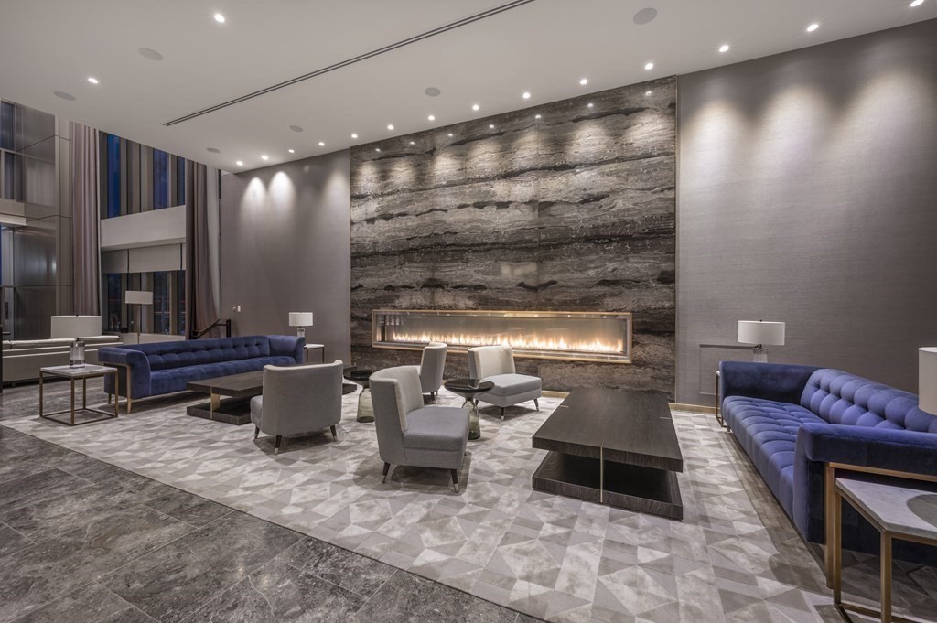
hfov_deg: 104.3
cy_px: 312
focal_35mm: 14
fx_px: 364
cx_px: 468
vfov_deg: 81.1
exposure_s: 2.5
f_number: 13
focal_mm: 14
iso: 100
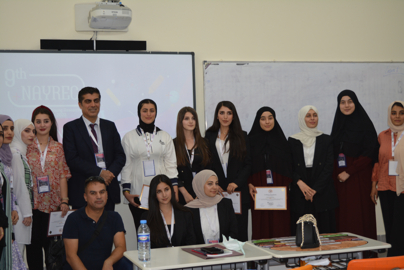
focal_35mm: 57
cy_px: 135
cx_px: 202
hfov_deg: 35.1
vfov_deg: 23.8
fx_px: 640
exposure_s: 1/60
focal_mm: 38
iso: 500
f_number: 4.8
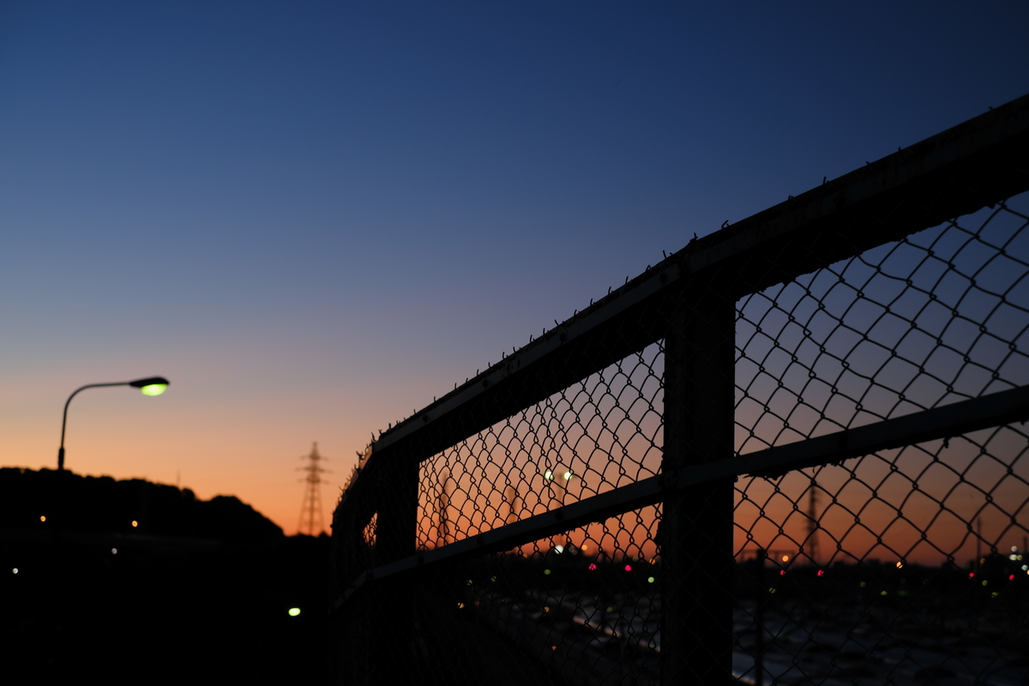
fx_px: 1515
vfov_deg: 25.5
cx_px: 514
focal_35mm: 53
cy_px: 343
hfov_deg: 37.5
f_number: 3.2
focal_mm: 35
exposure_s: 1/28
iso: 400
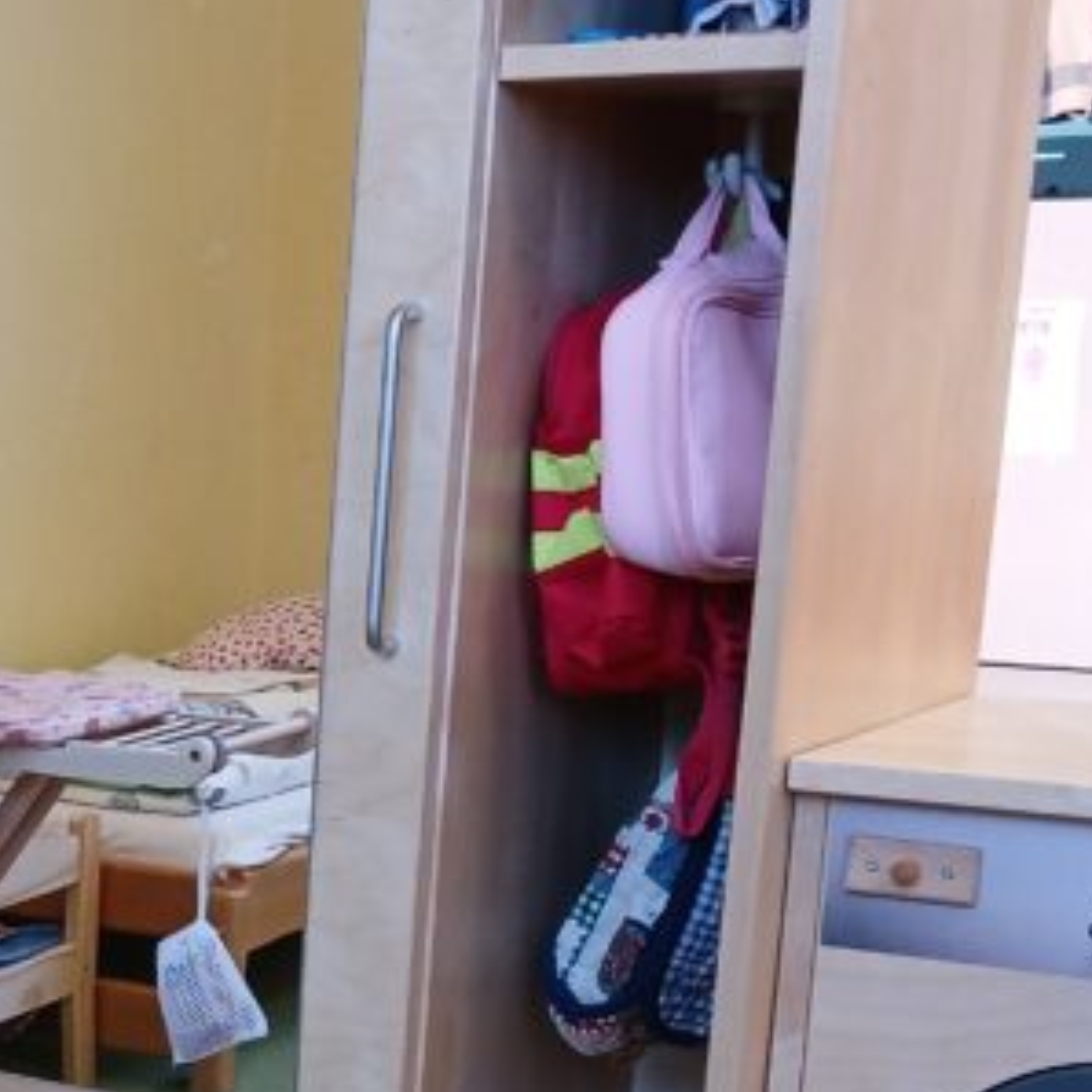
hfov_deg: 20.2
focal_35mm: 79
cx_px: -293
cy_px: 1055
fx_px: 2820
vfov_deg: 21.3
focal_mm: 3.98
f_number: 1.8
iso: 100
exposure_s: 1/50
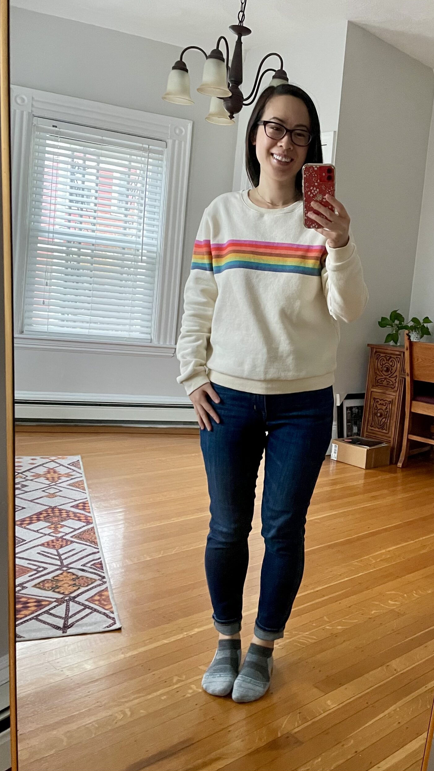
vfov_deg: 66.1
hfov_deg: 39.7
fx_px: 593
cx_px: 292
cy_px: 378
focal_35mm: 29
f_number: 1.6
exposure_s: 1/55
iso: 500
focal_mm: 4.2
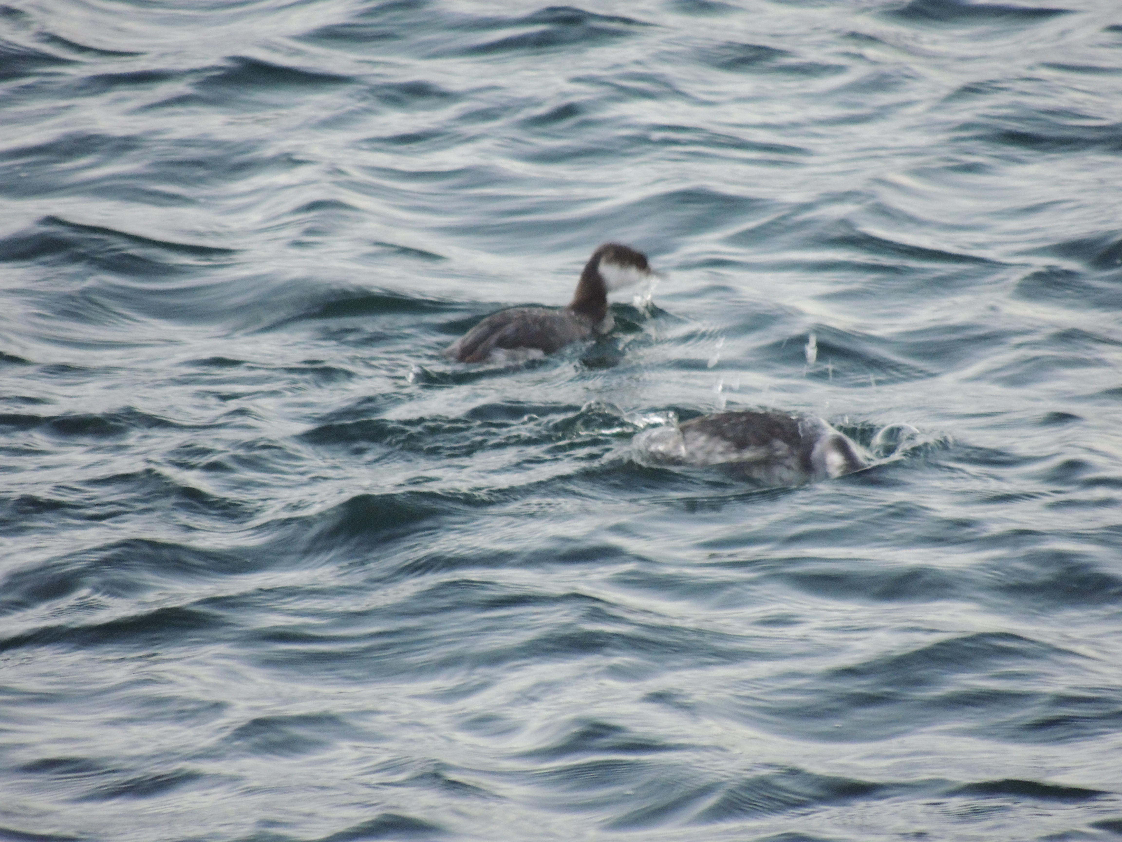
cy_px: 421
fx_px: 32413
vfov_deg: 1.5
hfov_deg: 2.0
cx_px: 561
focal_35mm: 1000
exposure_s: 1/80
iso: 800
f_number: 5.9
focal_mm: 180
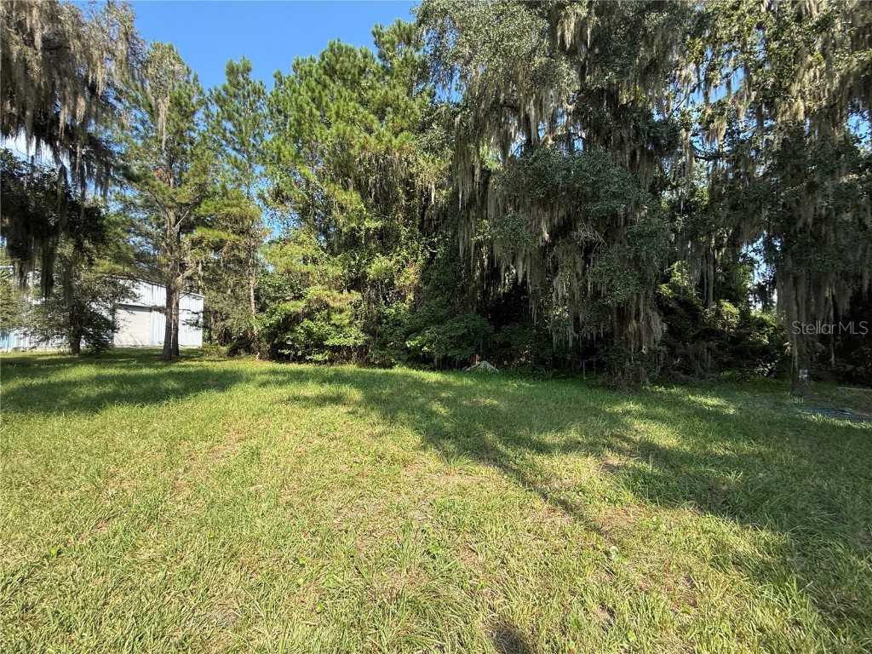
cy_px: 327
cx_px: 436
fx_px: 353
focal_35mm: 14
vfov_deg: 85.7
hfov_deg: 102.1
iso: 50
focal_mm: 2.22
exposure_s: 1/498
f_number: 2.2
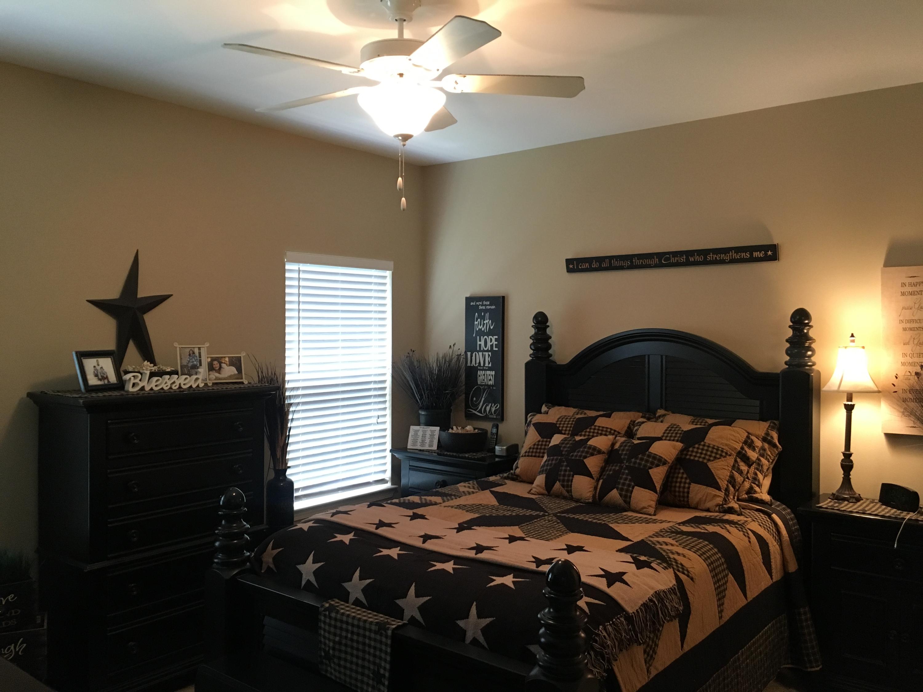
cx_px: 462
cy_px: 346
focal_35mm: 29
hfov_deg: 61.7
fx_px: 773
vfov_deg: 48.2
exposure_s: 1/30
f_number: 2.2
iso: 160
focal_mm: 4.15
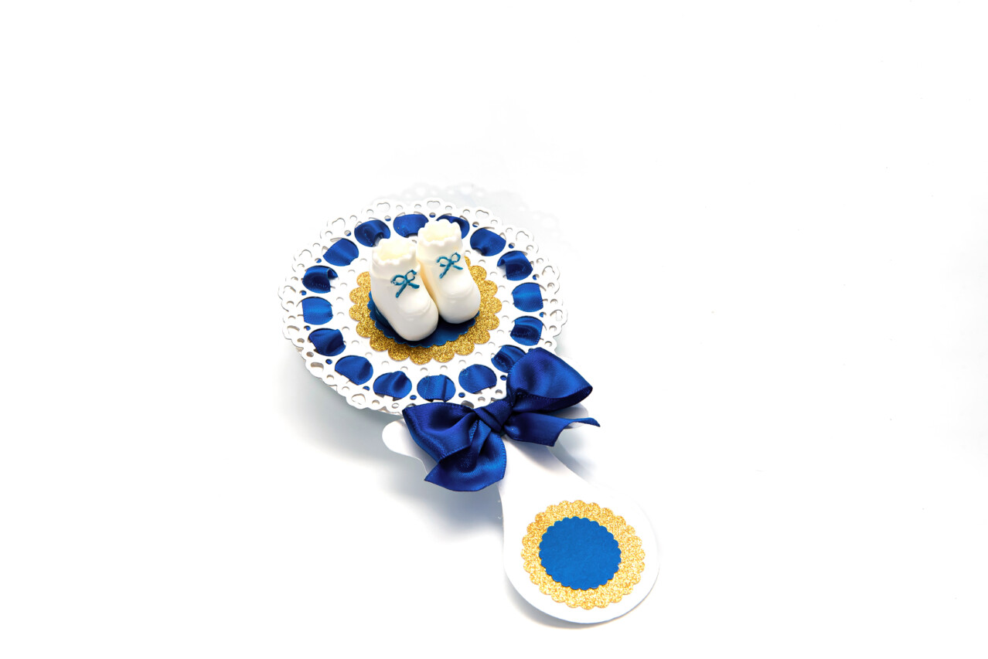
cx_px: 494
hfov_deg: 32.4
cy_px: 330
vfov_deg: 21.9
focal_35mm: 62
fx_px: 1702
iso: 640
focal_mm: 62
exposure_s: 1/125
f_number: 32
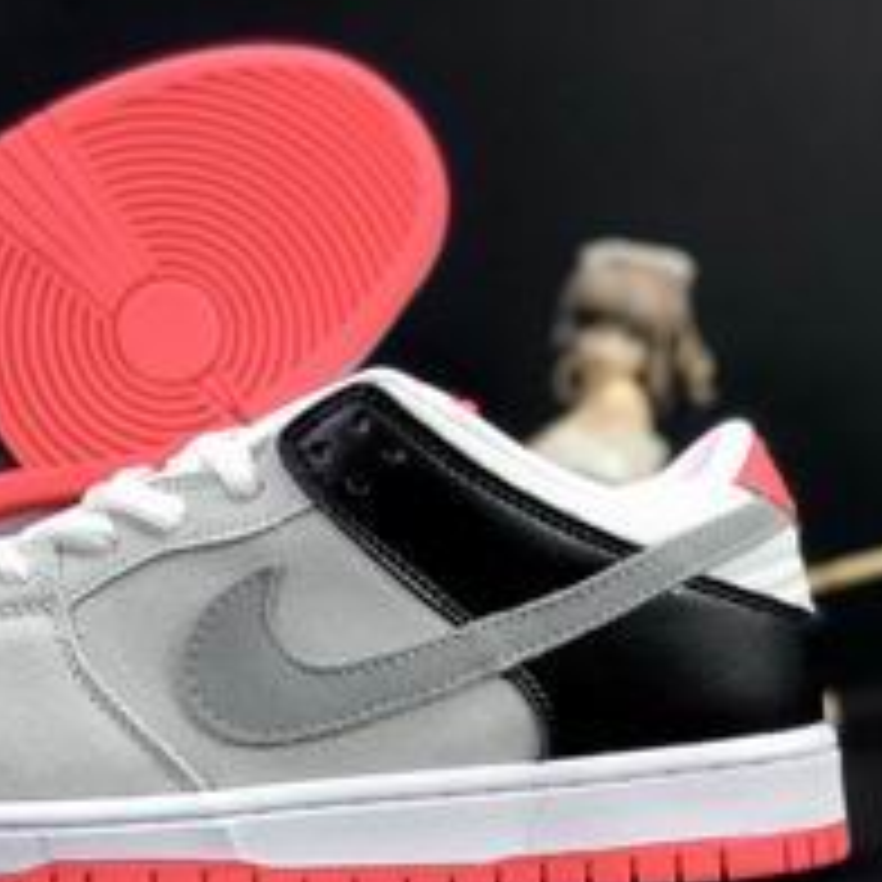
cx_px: 194
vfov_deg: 19.3
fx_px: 2594
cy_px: 518
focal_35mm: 90
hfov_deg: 19.1
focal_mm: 6.6
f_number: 2.8
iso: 40
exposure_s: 1/30
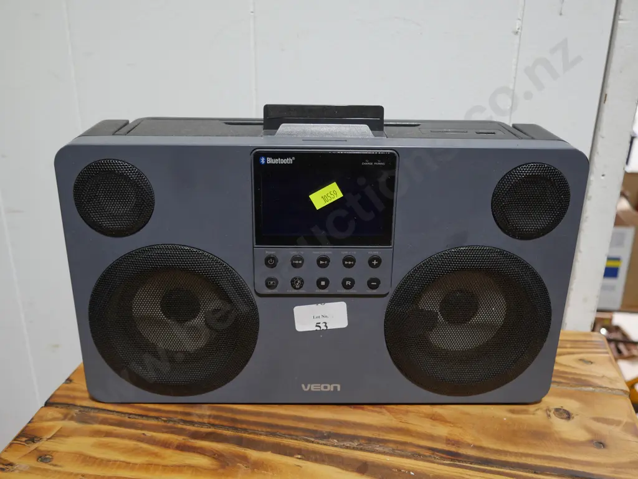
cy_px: 240
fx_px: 627
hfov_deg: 53.9
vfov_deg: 41.8
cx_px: 319
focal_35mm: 34
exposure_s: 1/60
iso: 200
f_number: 4
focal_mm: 17
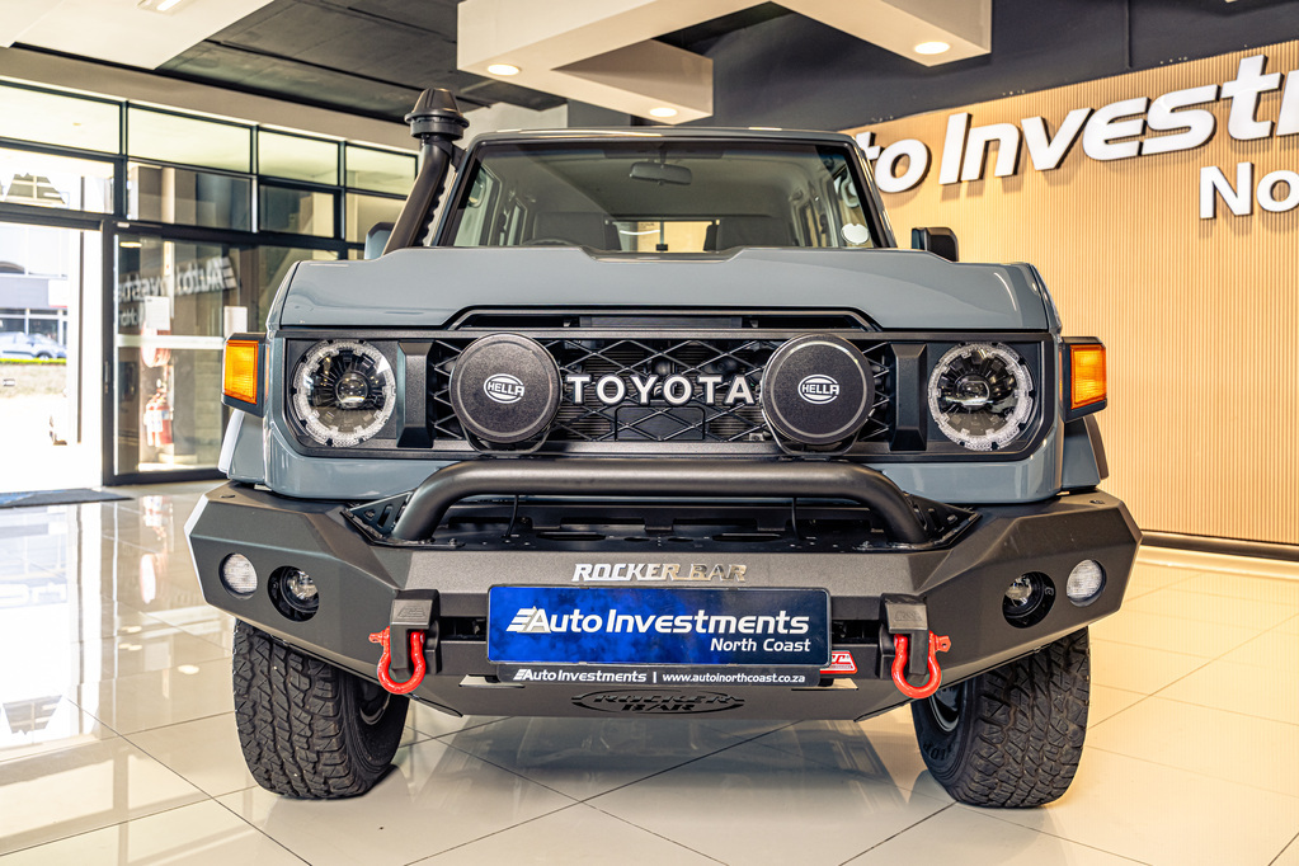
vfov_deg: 46.4
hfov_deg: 65.5
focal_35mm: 28
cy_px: 433
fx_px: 1010
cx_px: 650
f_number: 4
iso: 640
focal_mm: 28
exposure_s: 1/125
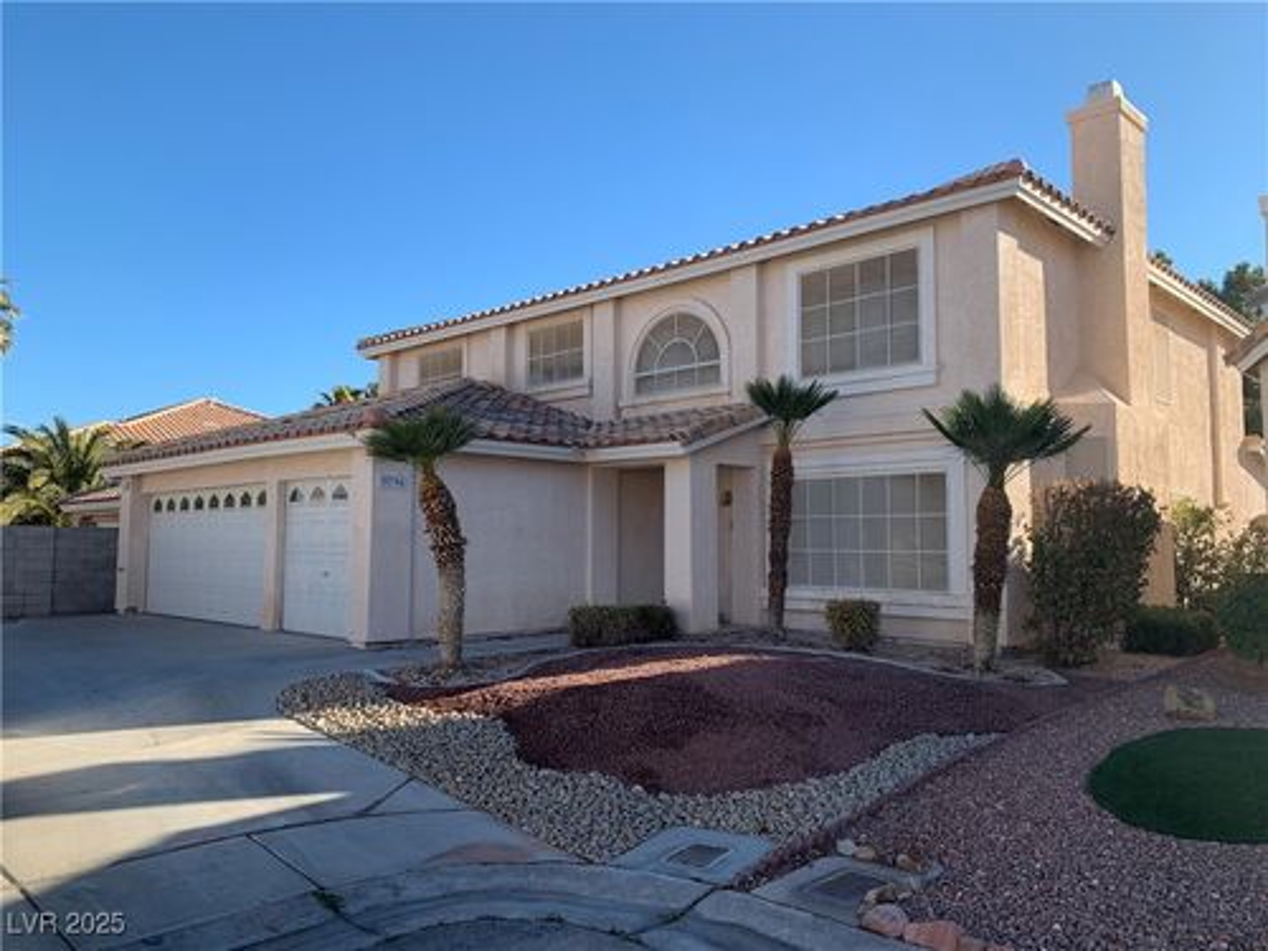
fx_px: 952
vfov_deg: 53.1
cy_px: 476
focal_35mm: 26
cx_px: 634
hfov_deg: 67.3
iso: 25
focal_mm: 4.25
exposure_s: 1/1190
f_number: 1.8
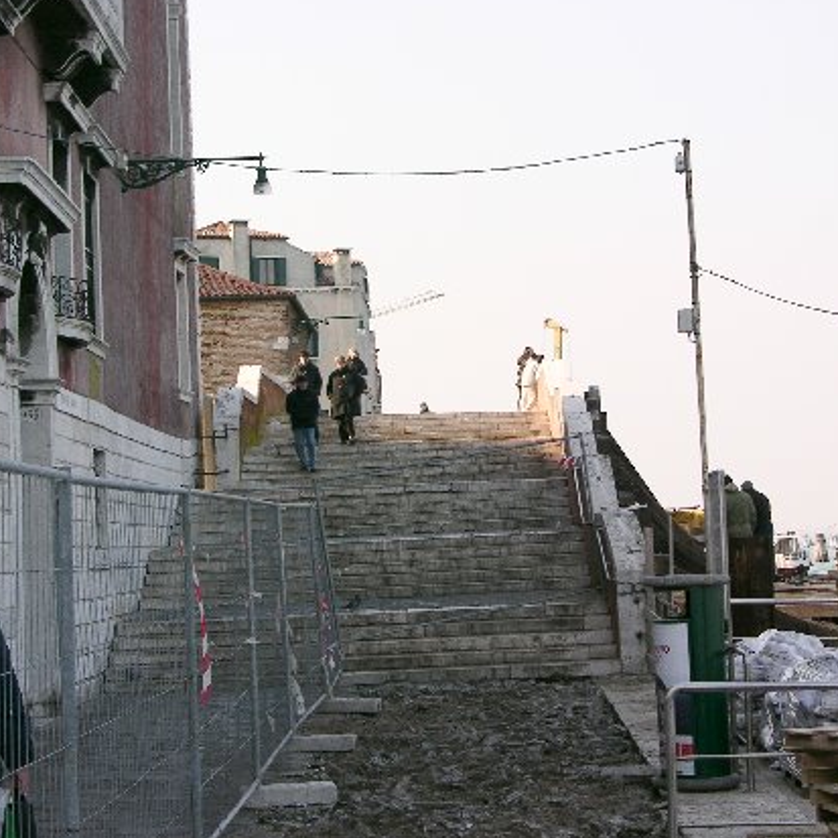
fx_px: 2410
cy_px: 418
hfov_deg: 19.7
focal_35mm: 88
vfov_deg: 19.7
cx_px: 423
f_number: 5.9
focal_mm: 17.8
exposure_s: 1/134
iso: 50
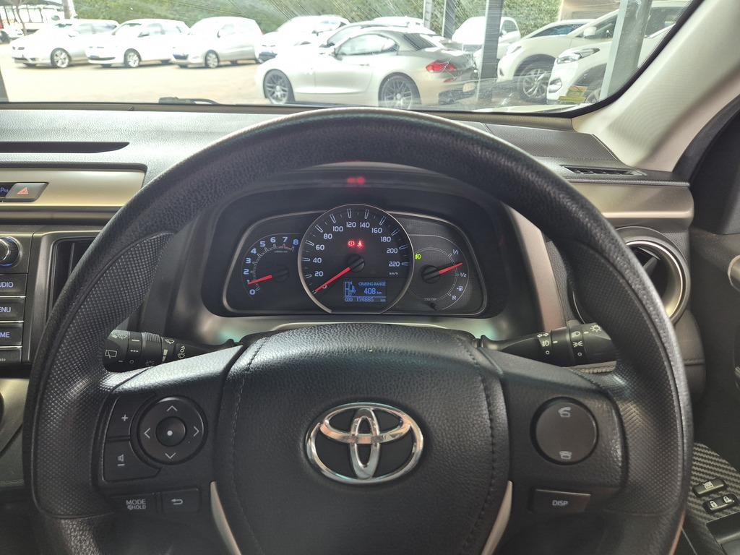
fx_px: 492
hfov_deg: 73.9
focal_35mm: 23
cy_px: 278
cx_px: 370
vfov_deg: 58.9
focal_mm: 5.4
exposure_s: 1/100
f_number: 1.8
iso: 160
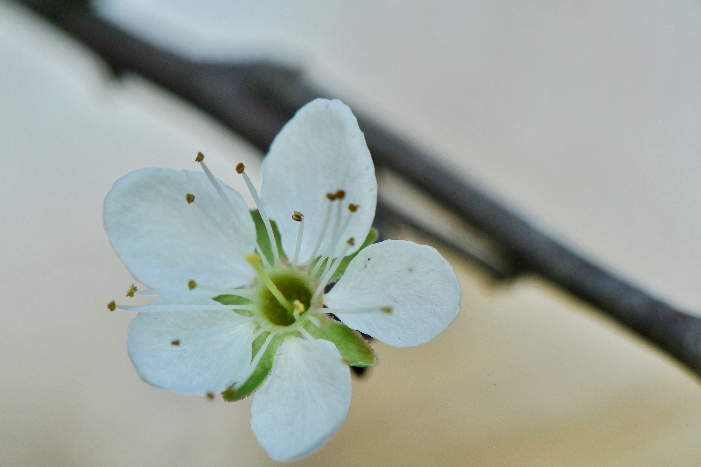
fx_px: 4087
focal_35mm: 210
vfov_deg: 6.5
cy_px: 234
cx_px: 350
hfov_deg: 9.8
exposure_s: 1/320
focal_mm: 210
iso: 2000
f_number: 22
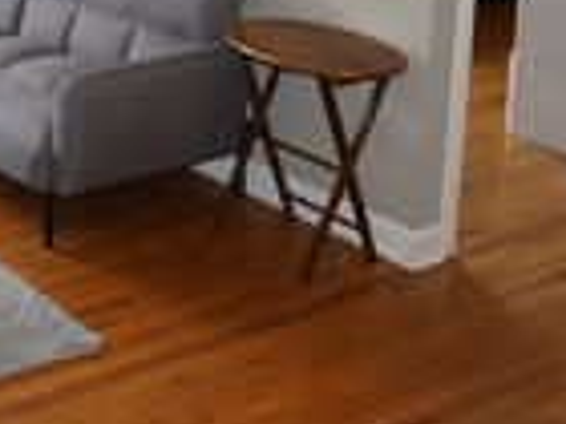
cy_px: -63
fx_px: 1292
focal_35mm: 79
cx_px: -109
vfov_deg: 17.9
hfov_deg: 22.8
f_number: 4
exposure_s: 1/60
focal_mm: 16
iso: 250
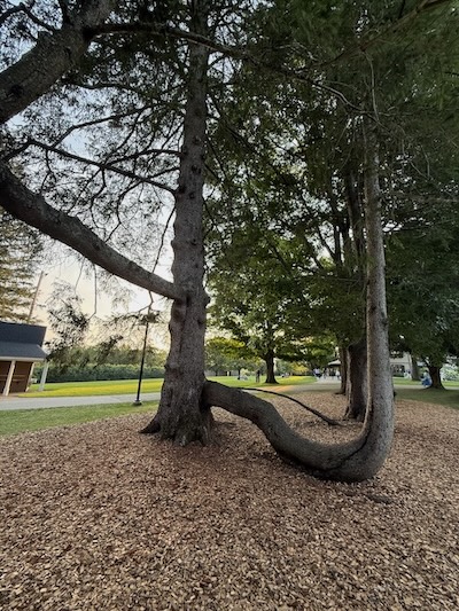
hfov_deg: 85.7
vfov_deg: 102.1
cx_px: 230
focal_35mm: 14
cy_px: 306
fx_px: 247
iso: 125
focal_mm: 2.22
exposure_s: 1/99
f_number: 2.2
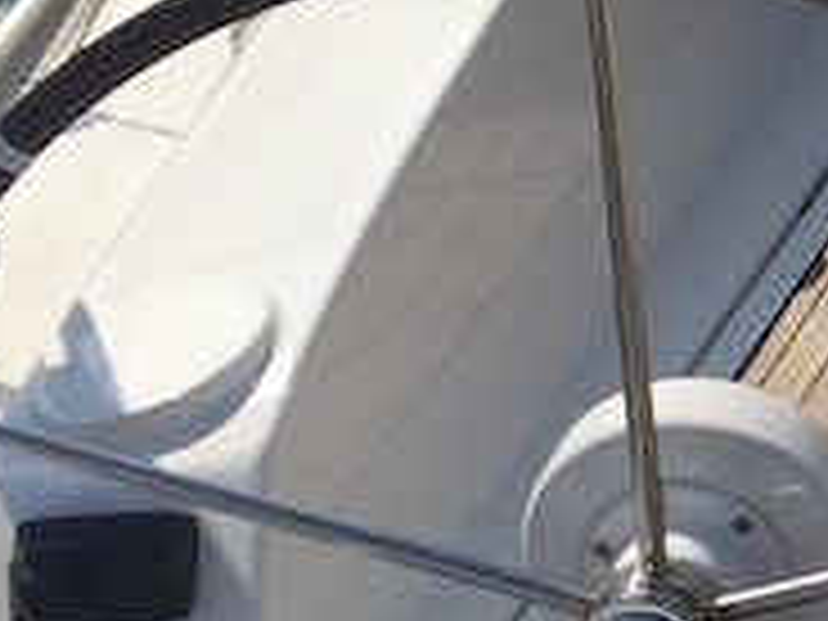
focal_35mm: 154
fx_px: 3684
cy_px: 270
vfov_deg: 9.6
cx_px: 1888
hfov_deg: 11.1
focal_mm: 4.15
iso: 32
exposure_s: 1/3968
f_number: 2.2
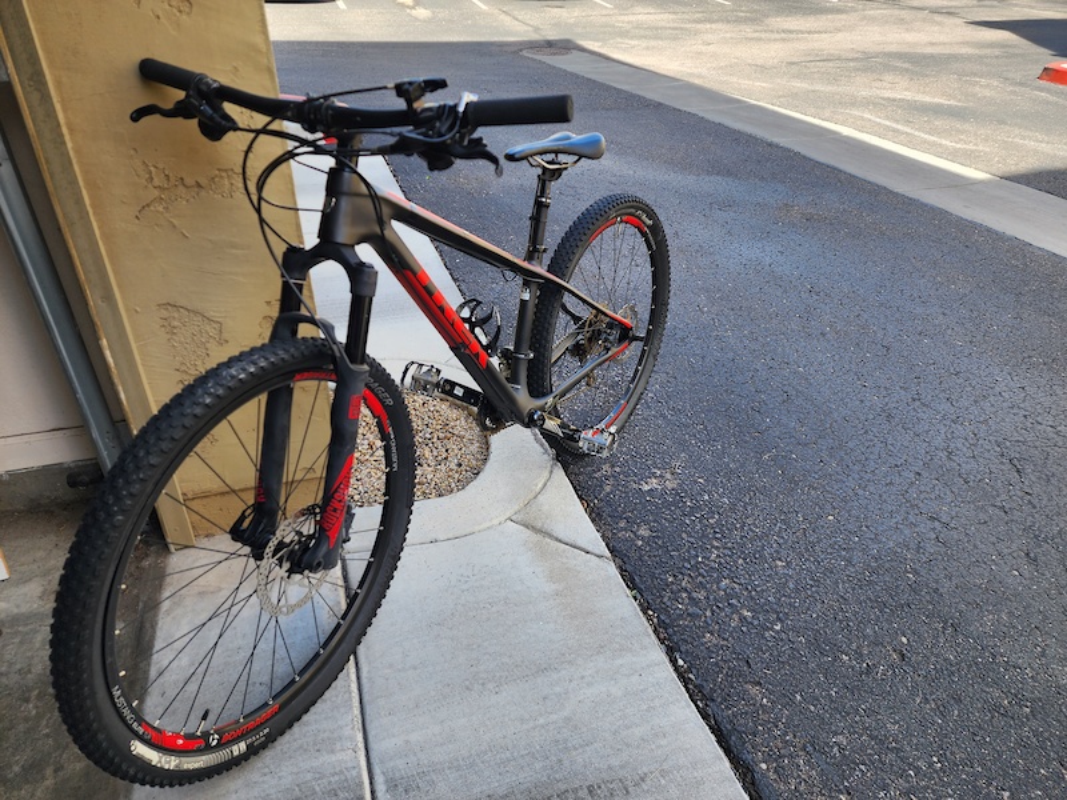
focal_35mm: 23
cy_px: 400
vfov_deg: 58.9
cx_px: 534
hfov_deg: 73.9
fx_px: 709
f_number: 1.8
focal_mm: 6.4
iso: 25
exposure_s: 1/180
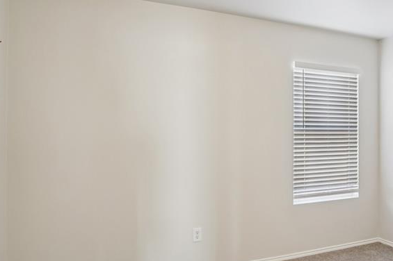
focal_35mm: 29
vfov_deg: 44.8
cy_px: 148
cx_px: 271
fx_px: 316
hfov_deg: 61.7
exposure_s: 1/10
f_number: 7.1
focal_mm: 16
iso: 400
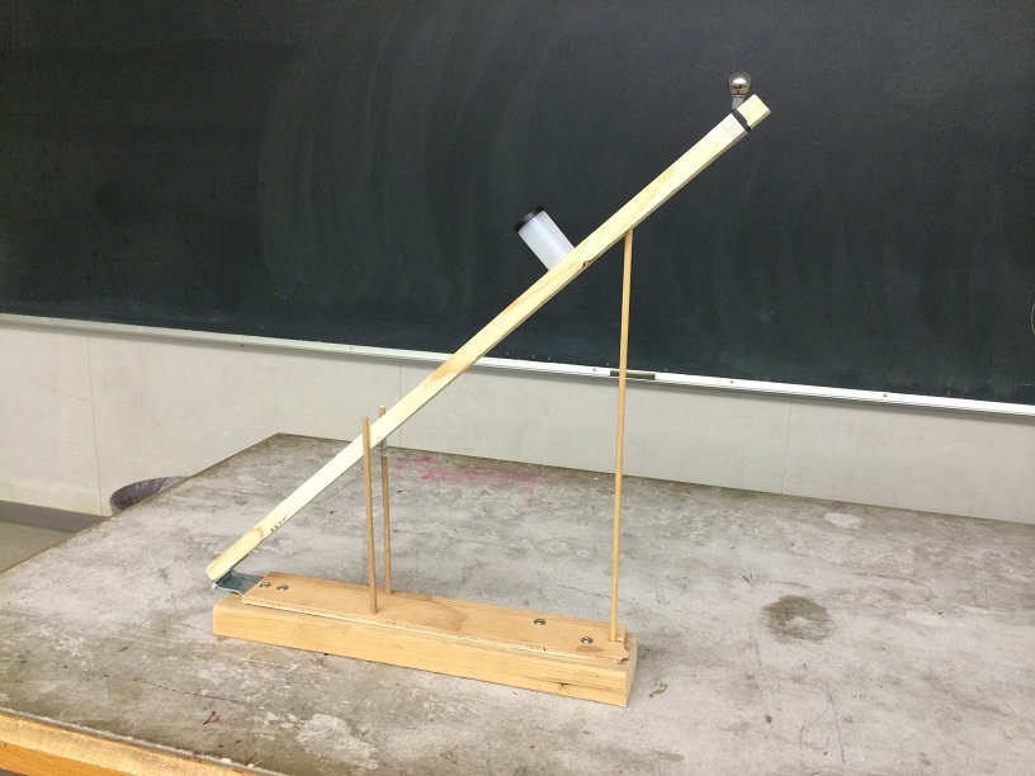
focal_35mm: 30
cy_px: 388
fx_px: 897
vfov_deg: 46.8
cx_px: 518
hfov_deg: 60.0
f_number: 2.2
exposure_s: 1/30
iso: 200
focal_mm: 4.12
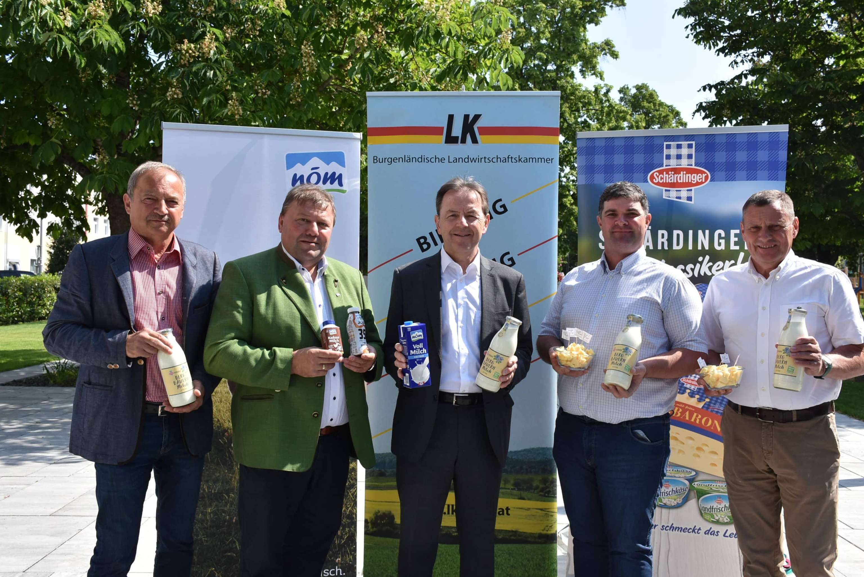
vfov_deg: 38.4
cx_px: 432
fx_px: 829
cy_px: 288
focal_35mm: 34
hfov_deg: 55.1
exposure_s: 1/500
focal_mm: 23
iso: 280
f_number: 8
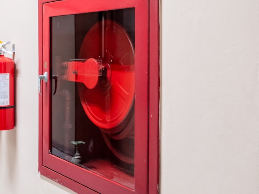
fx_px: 449
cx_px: 44
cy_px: 101
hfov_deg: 31.2
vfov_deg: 24.4
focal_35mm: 60
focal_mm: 24.3
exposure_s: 1/35
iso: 1600
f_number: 3.2
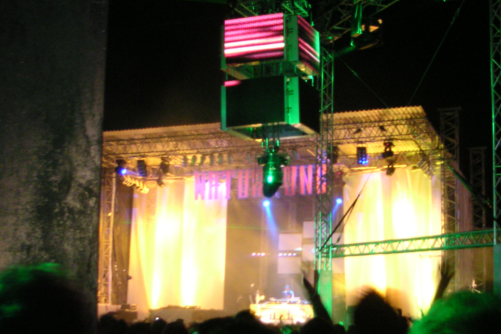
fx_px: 779
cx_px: 309
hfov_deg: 35.5
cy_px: 190
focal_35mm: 56
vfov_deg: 24.2
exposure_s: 1/4
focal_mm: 6
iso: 200
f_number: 2.8
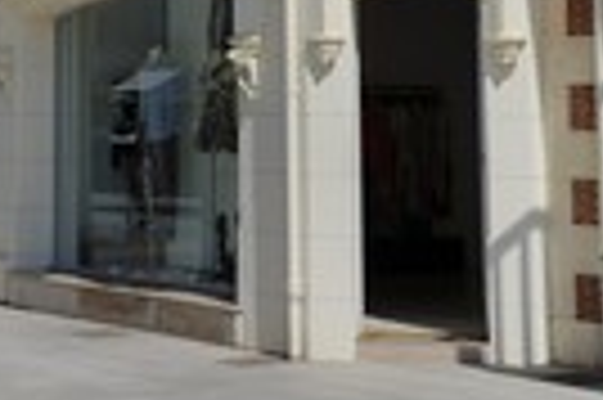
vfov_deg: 11.1
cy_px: -153
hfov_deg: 16.9
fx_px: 1991
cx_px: 9
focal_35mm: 119
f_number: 14
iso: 200
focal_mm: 38
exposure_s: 1/200
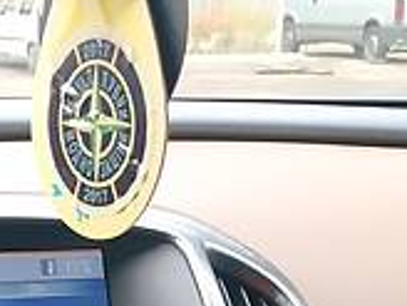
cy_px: 627
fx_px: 1376
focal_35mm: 117
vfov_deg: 11.3
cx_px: -87
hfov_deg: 16.1
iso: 250
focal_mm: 3.9
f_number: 1.9
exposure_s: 1/25
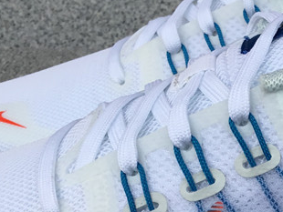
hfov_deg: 21.0
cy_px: 197
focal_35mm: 90
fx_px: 736
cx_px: 288
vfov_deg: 16.2
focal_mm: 3.3
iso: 25
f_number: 2.4
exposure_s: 1/212
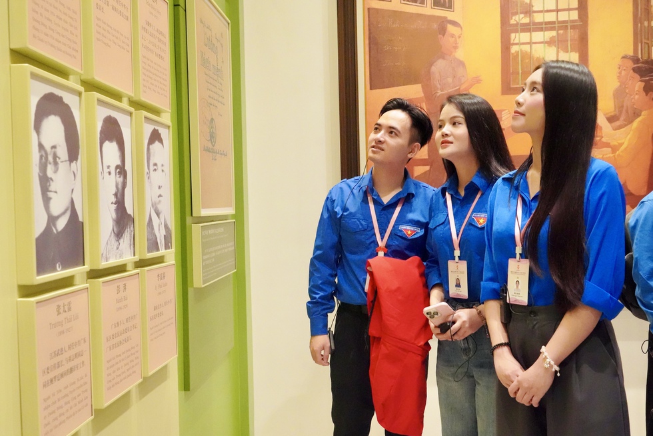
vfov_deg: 36.9
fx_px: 653
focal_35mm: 36
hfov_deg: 53.1
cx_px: 326
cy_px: 218
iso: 25600
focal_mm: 36
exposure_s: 1/160
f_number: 7.1
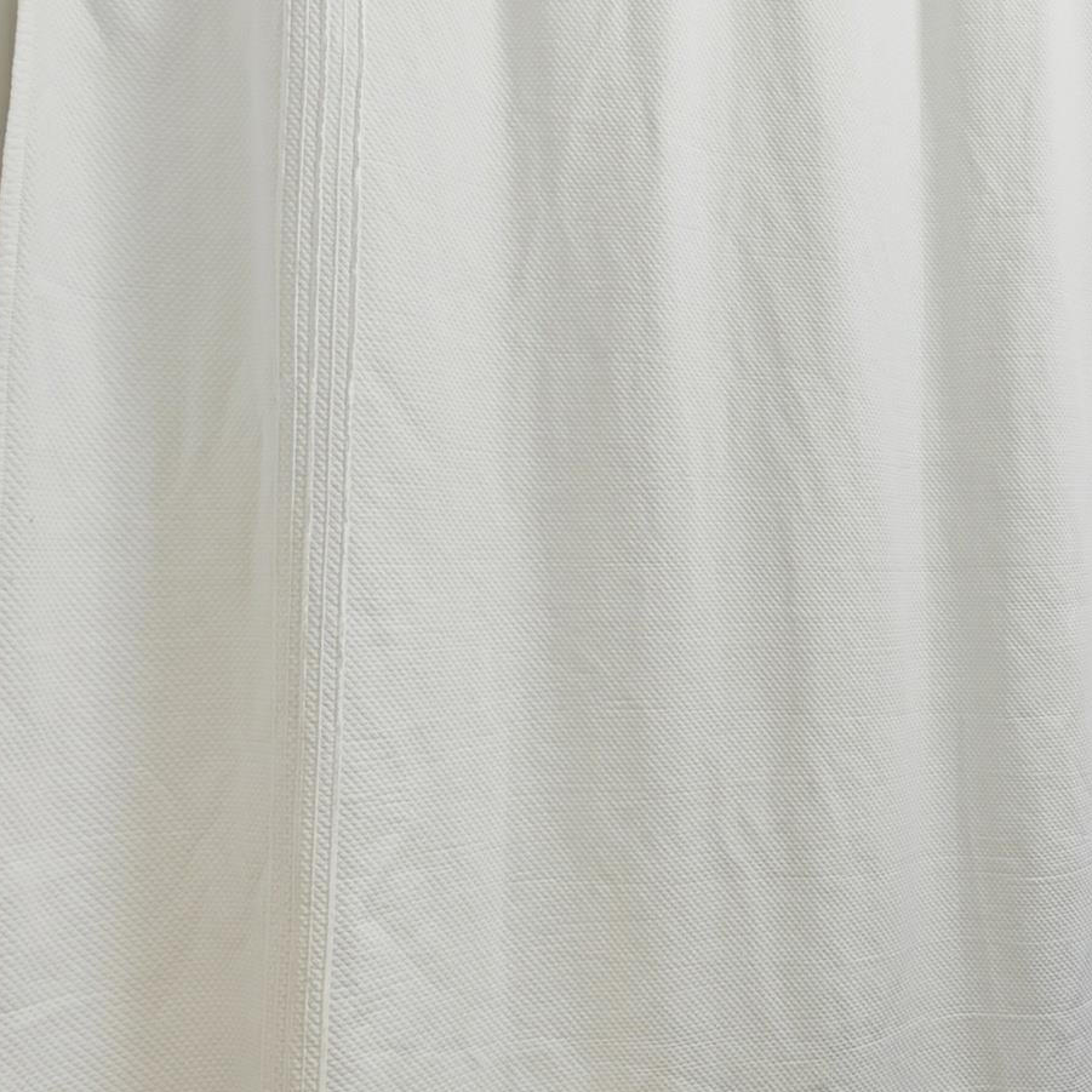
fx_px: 1178
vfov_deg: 49.6
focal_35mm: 33
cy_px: 474
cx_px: 1174
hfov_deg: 40.9
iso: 100
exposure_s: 1/15
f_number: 8
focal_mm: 14
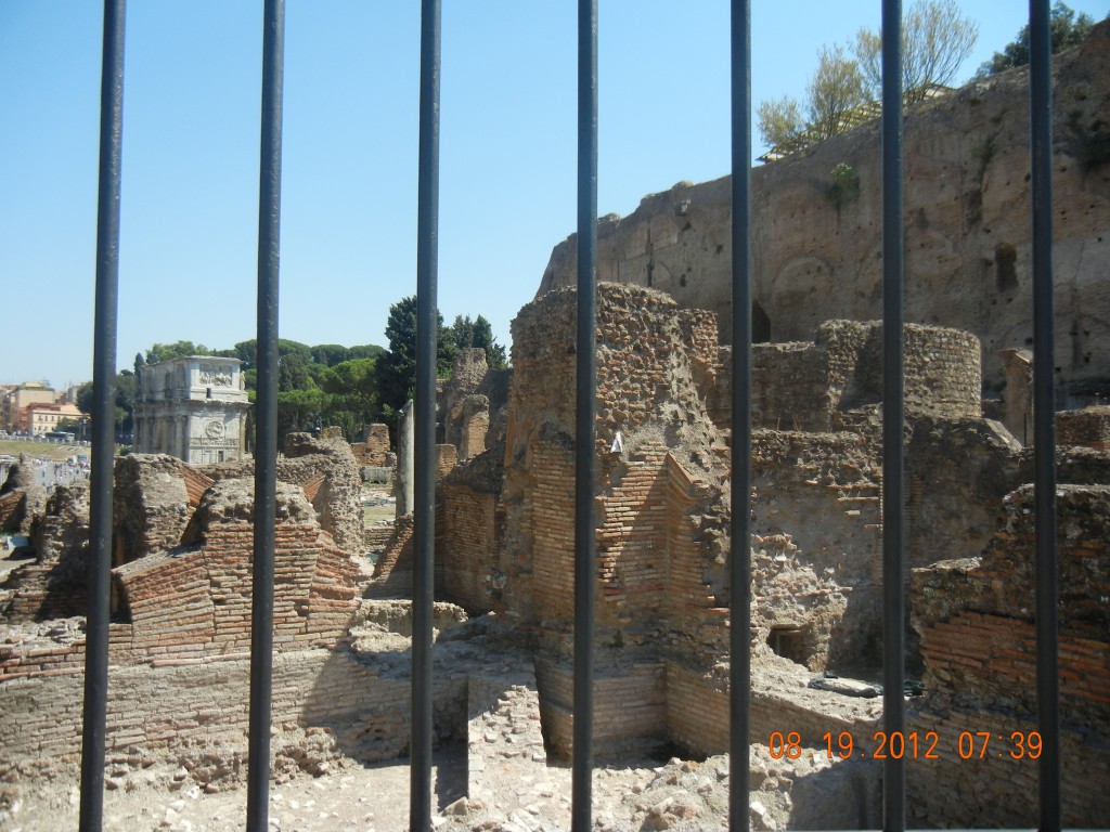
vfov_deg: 46.8
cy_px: 416
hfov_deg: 60.0
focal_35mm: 30
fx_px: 962
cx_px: 555
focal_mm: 5.4
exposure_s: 1/248
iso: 160
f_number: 7
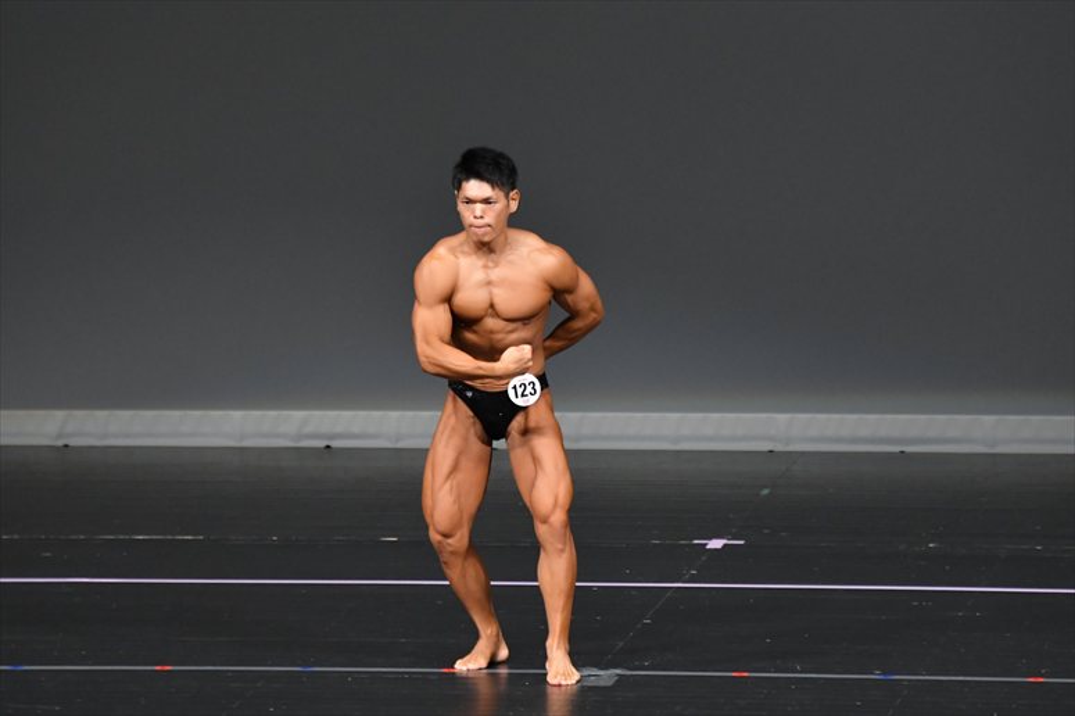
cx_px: 538
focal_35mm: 315
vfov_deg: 4.4
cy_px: 358
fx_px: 9402
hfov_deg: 6.5
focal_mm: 210
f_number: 5.6
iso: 4000
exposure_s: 1/400
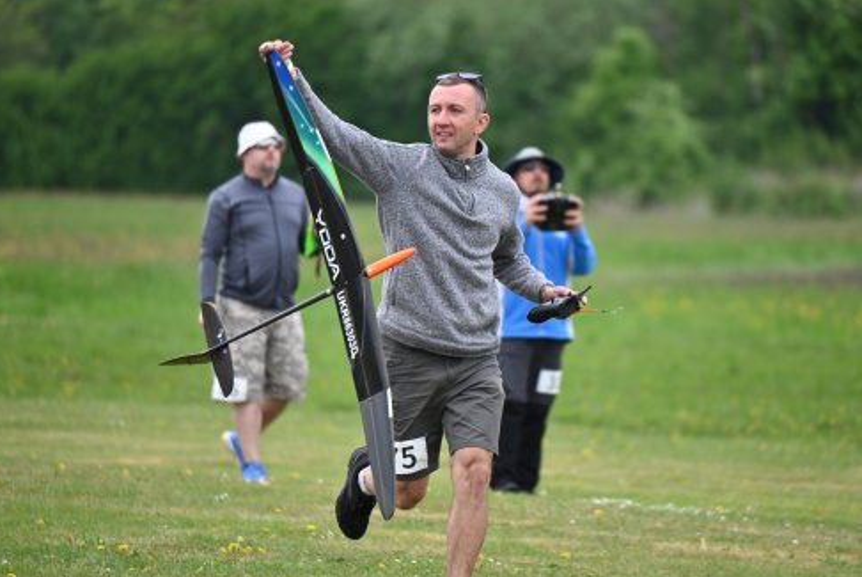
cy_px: 291
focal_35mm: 409
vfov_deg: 3.4
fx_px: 9802
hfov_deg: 5.0
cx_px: 428
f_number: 6.3
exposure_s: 1/800
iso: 800
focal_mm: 400
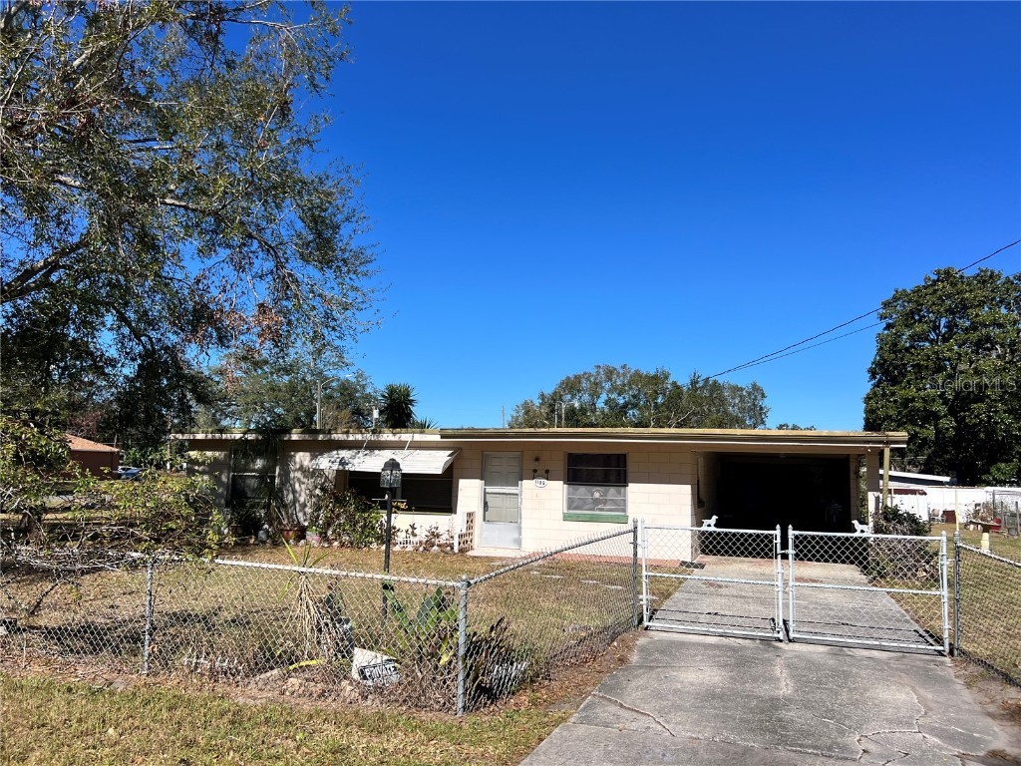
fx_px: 767
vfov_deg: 53.1
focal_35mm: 26
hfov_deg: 67.3
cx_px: 510
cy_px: 383
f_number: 1.5
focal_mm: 5.7
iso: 50
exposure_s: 1/5587
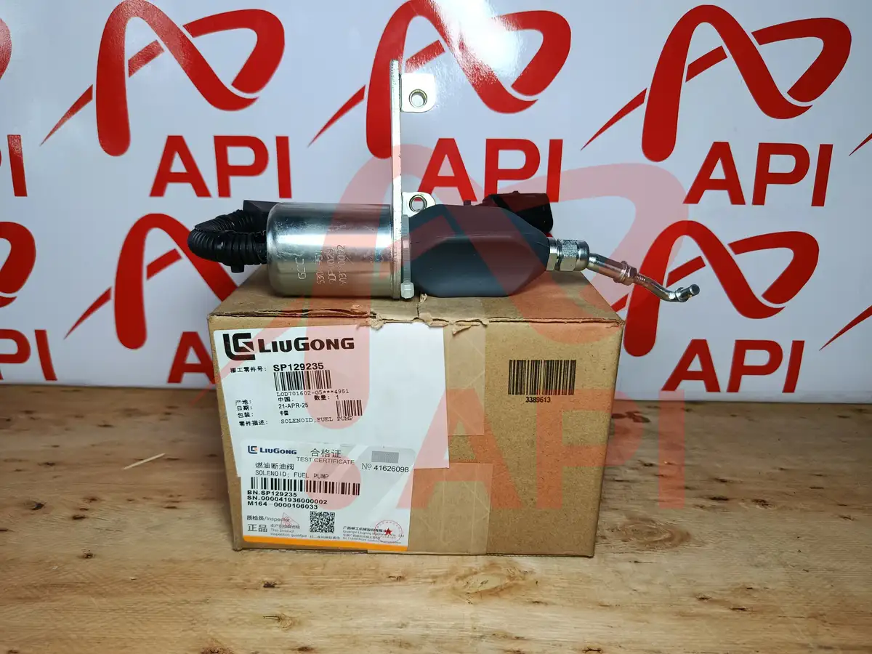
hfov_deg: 71.6
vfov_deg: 56.8
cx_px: 436
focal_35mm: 24
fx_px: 605
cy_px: 327
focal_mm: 5.24
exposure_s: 1/100
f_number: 1.7
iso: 95
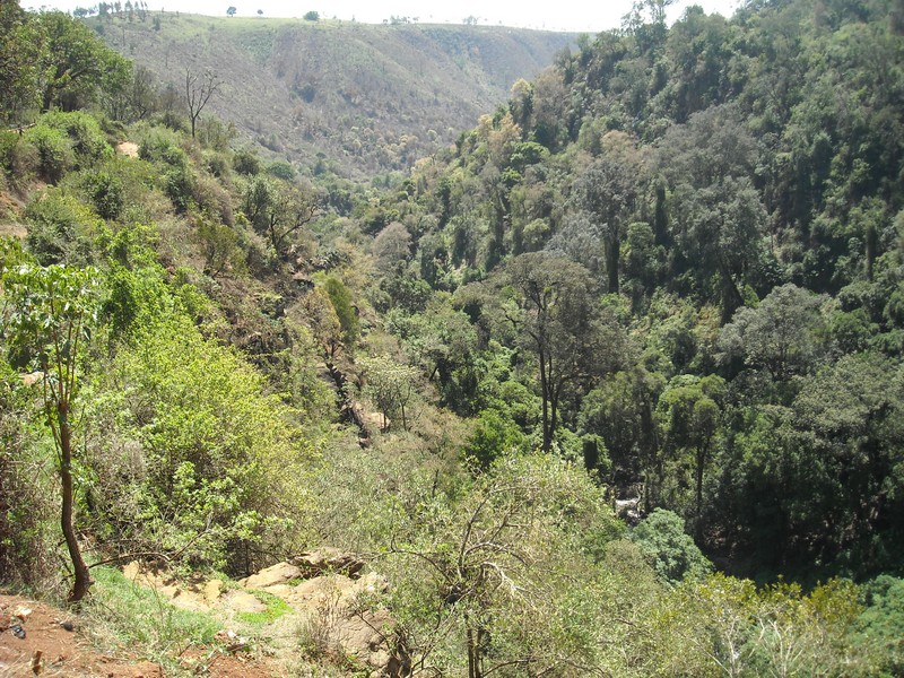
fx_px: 914
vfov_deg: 40.7
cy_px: 339
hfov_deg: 52.6
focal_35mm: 35
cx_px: 452
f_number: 2.8
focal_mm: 5.7
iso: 64
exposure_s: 1/272
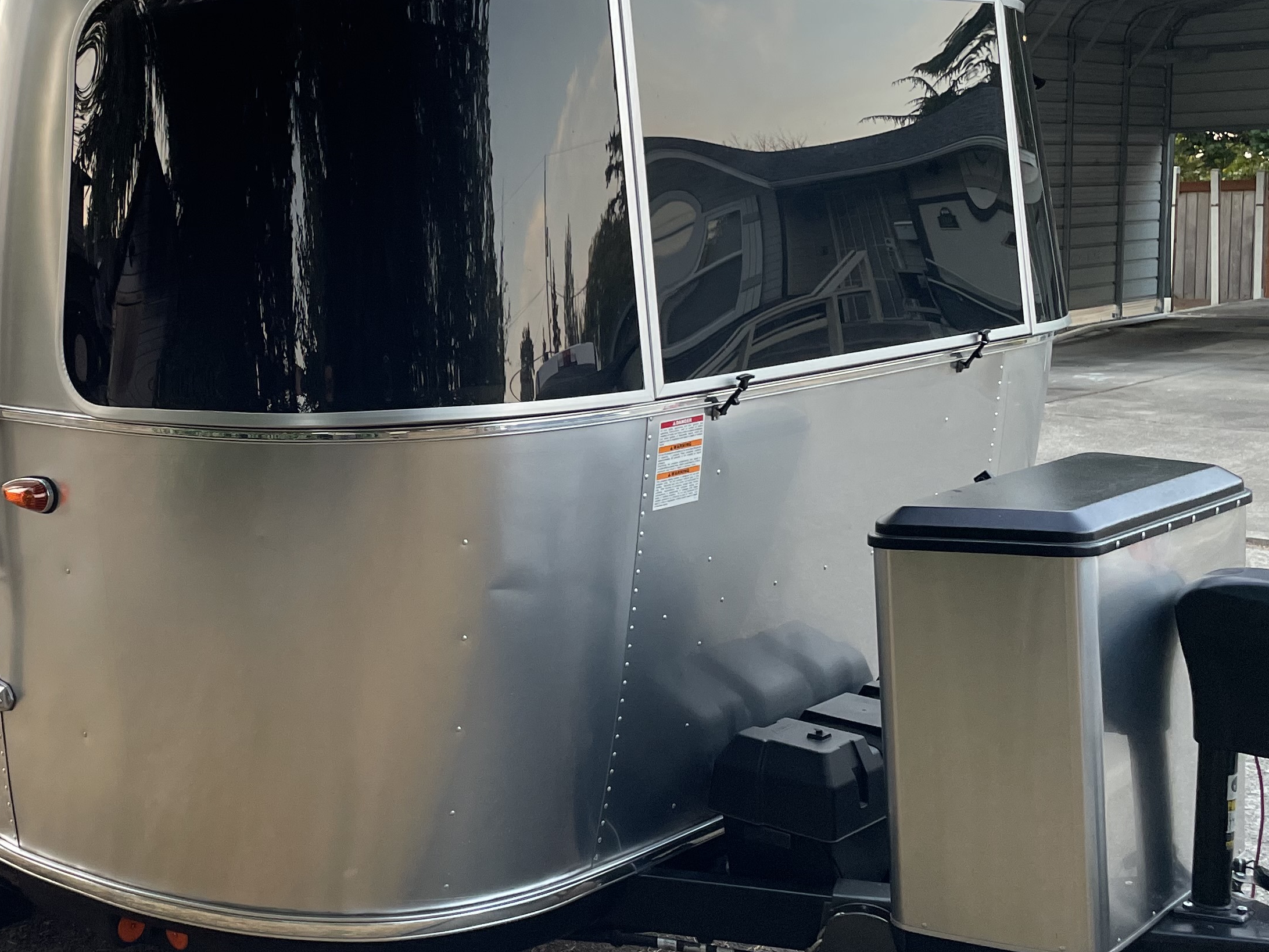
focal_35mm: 48
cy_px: 427
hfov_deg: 38.7
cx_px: 328
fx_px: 1760
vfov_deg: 30.2
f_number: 1.6
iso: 100
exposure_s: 1/121
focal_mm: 4.2
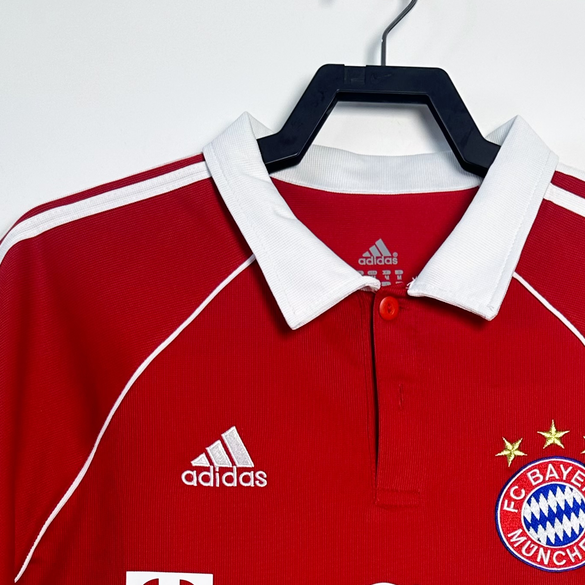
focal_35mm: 63
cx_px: 387
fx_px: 1205
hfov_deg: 27.1
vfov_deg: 24.0
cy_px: 756
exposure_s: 1/104
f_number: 1.78
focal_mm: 6.86
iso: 50
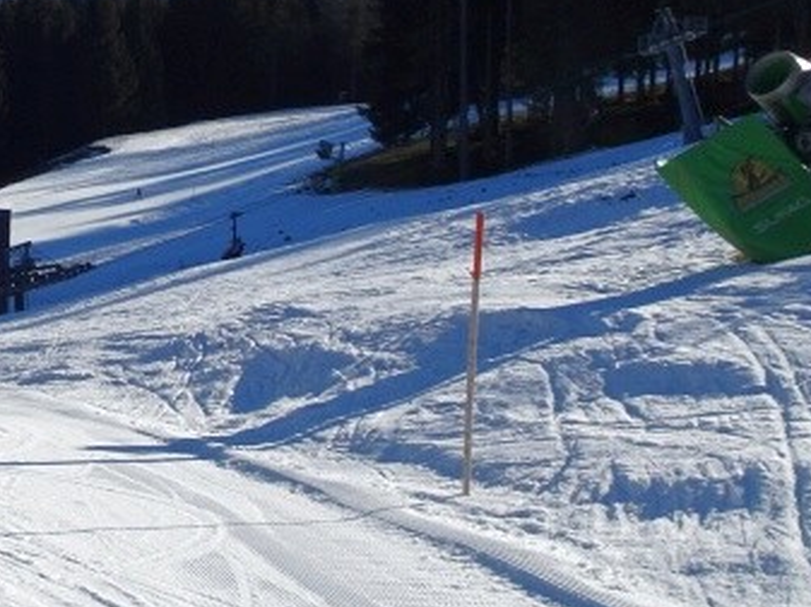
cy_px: 84
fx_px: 1708
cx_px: -255
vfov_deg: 19.8
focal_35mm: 73
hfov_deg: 23.5
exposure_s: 1/1600
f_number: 3.5
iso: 80
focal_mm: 4.1
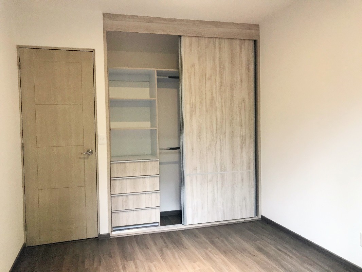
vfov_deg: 49.8
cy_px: 136
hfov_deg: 63.4
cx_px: 181
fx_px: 293
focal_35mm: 28
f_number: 1.8
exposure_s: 1/30
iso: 80
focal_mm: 3.99
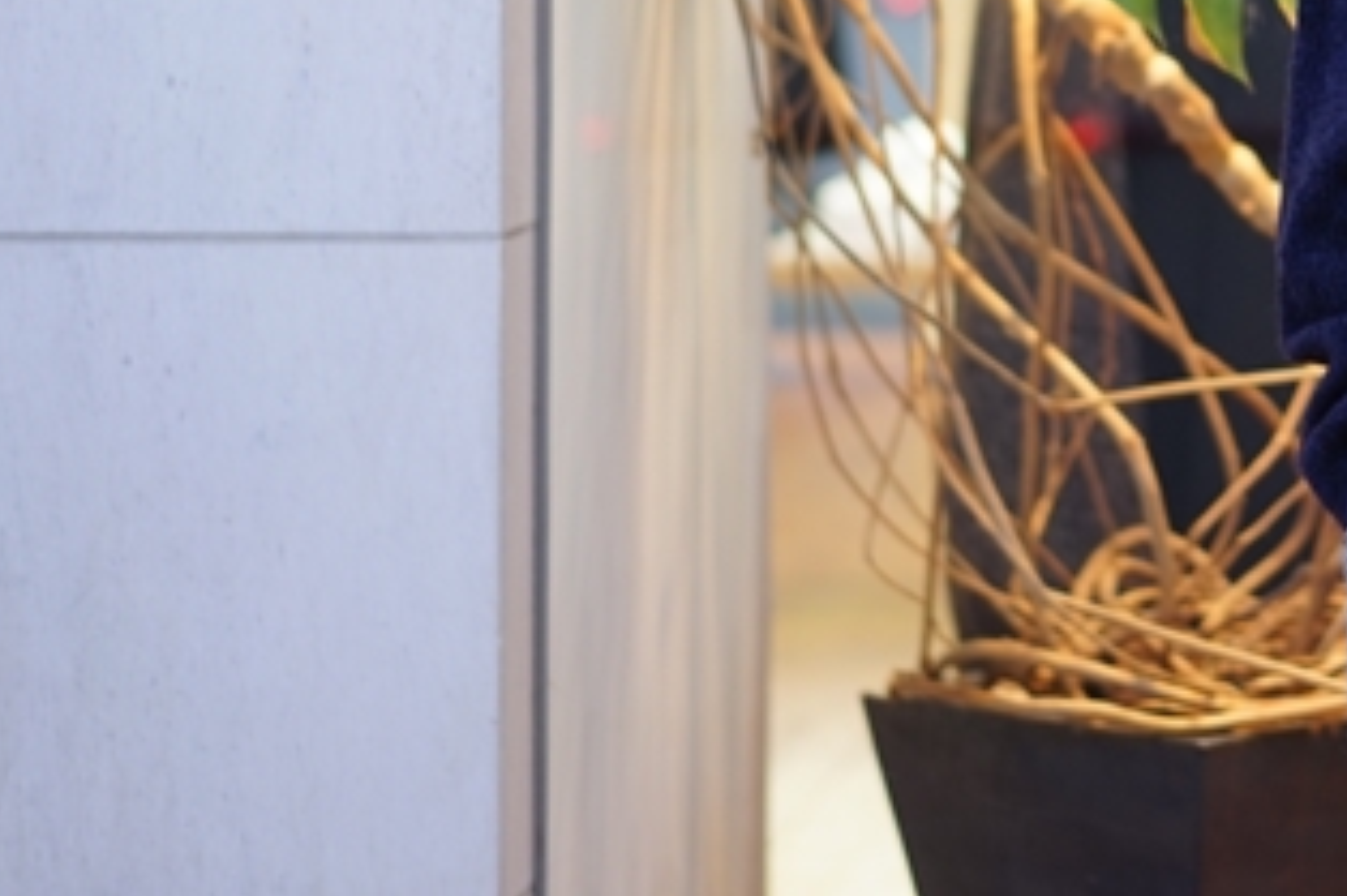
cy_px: -234
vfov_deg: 9.6
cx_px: 1493
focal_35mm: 140
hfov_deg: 14.3
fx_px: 5235
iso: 200
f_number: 1.8
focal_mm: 55
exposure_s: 1/60
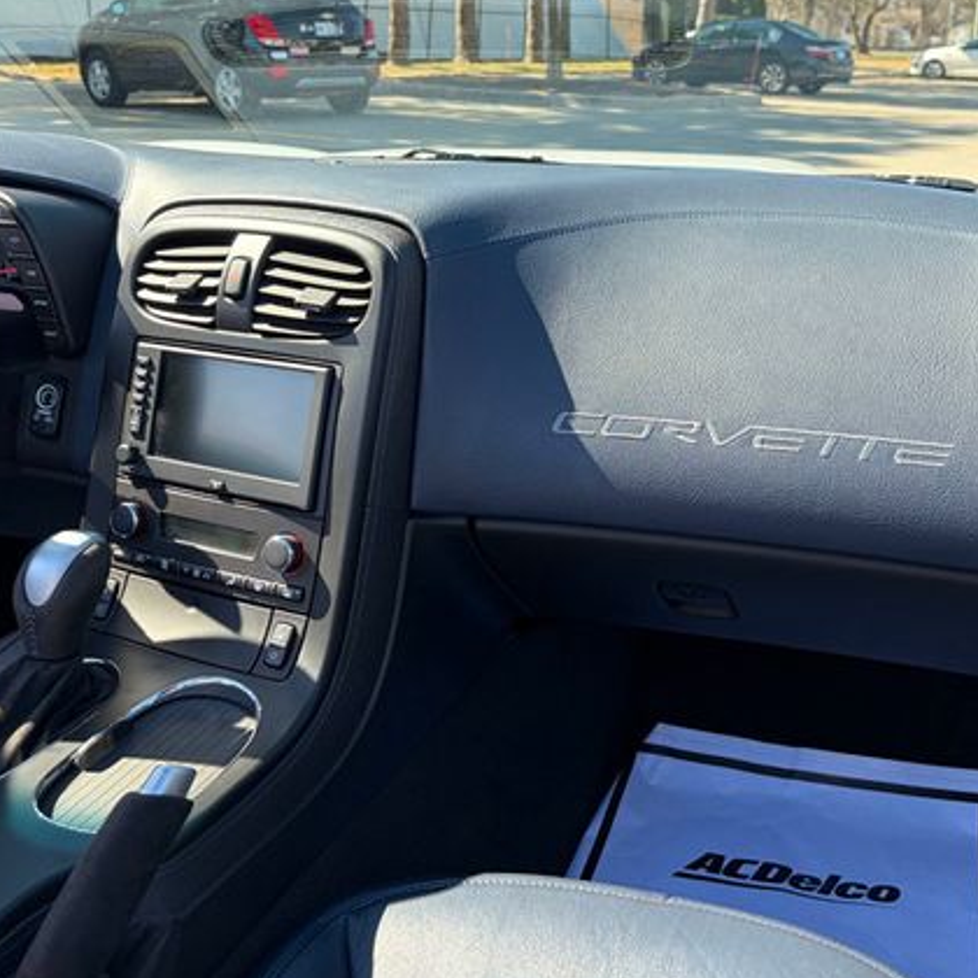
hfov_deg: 46.8
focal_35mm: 35
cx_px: 612
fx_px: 1119
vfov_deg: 47.1
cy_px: 431
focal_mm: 5.96
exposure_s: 1/557
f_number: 1.6
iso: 50
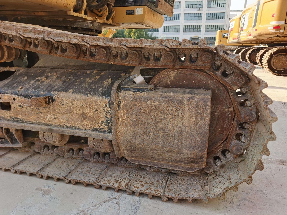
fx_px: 224
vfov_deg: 51.4
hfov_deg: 65.3
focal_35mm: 27
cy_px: 108
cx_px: 144
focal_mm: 5.56
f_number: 1.6
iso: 50
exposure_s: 1/2000
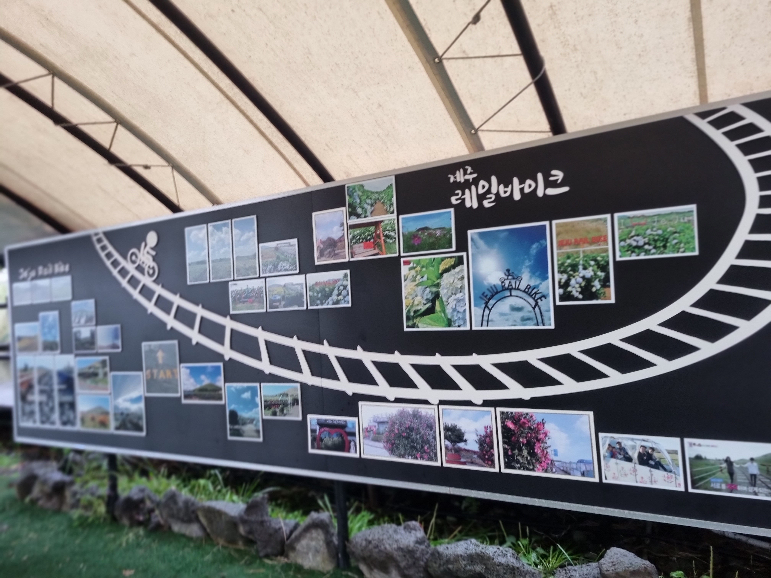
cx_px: 386
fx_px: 579
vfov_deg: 53.1
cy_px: 289
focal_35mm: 26
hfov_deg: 67.3
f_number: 1.8
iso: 320
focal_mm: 5.4
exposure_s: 1/30
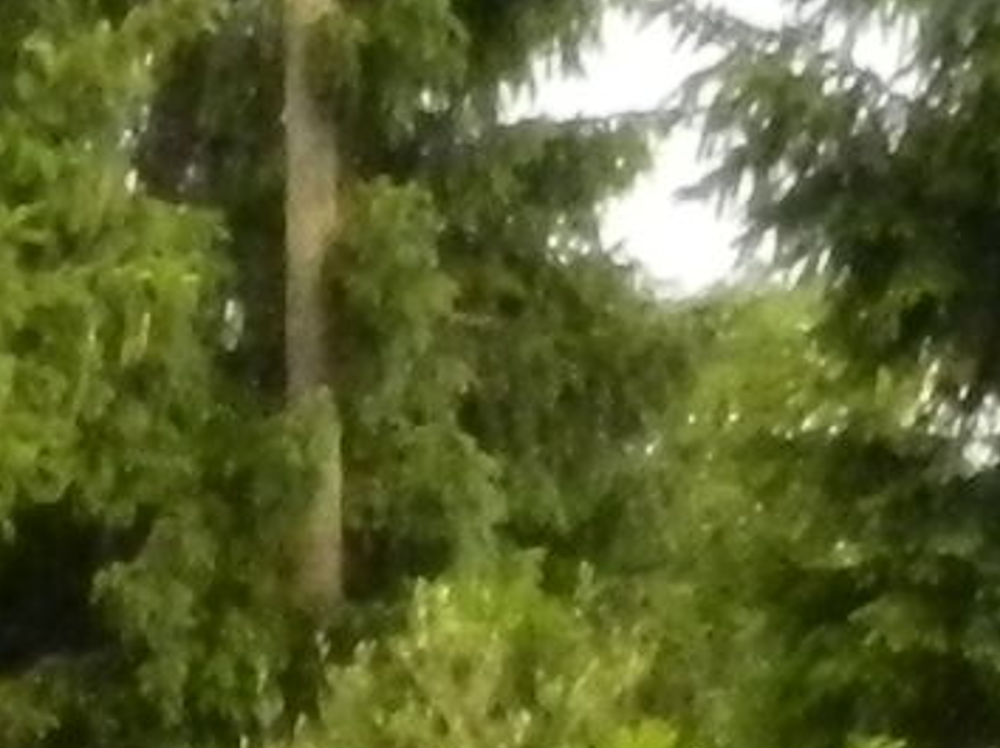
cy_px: 2622
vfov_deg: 6.9
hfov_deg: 10.4
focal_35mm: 182
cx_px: -644
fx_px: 5254
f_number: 5.6
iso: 1600
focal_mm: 4
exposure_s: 1/1500
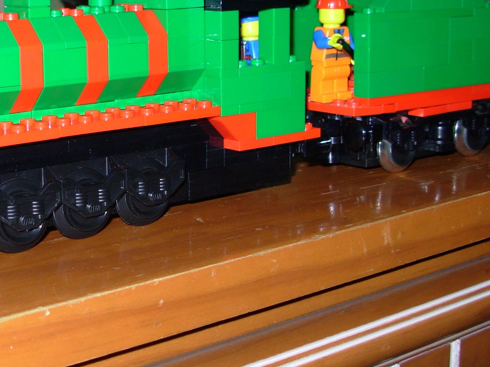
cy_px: 163
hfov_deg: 27.1
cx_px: 128
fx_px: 1005
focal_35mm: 71
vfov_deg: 20.7
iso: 50
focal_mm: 6.3
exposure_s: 1/32
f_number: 2.9
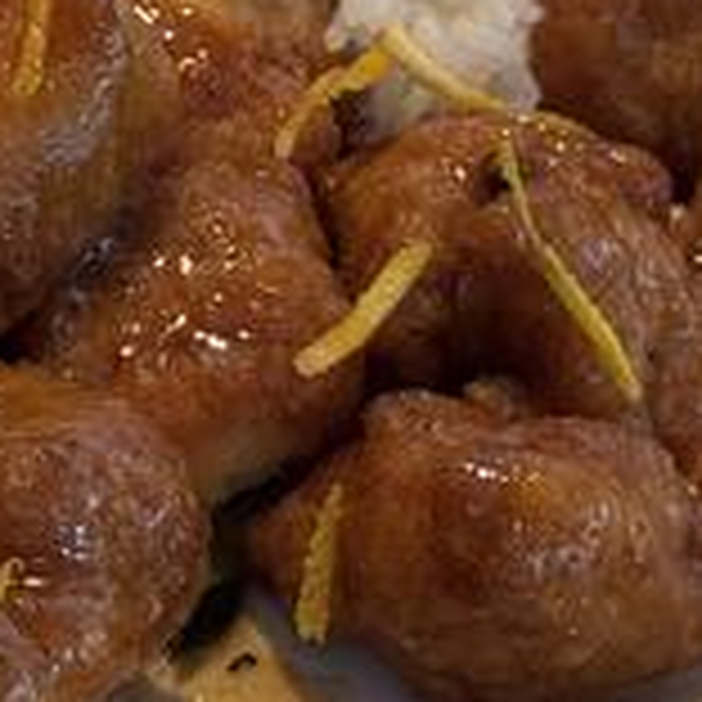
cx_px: -212
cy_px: 14
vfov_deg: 8.9
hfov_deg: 8.8
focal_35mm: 196
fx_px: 4497
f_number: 1.78
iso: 250
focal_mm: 6.76
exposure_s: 1/60
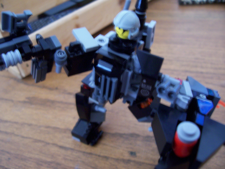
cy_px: 84
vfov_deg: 41.8
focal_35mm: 34
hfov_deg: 54.0
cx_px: 112
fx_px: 221
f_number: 2.7
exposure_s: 1/8
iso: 160
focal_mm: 5.6
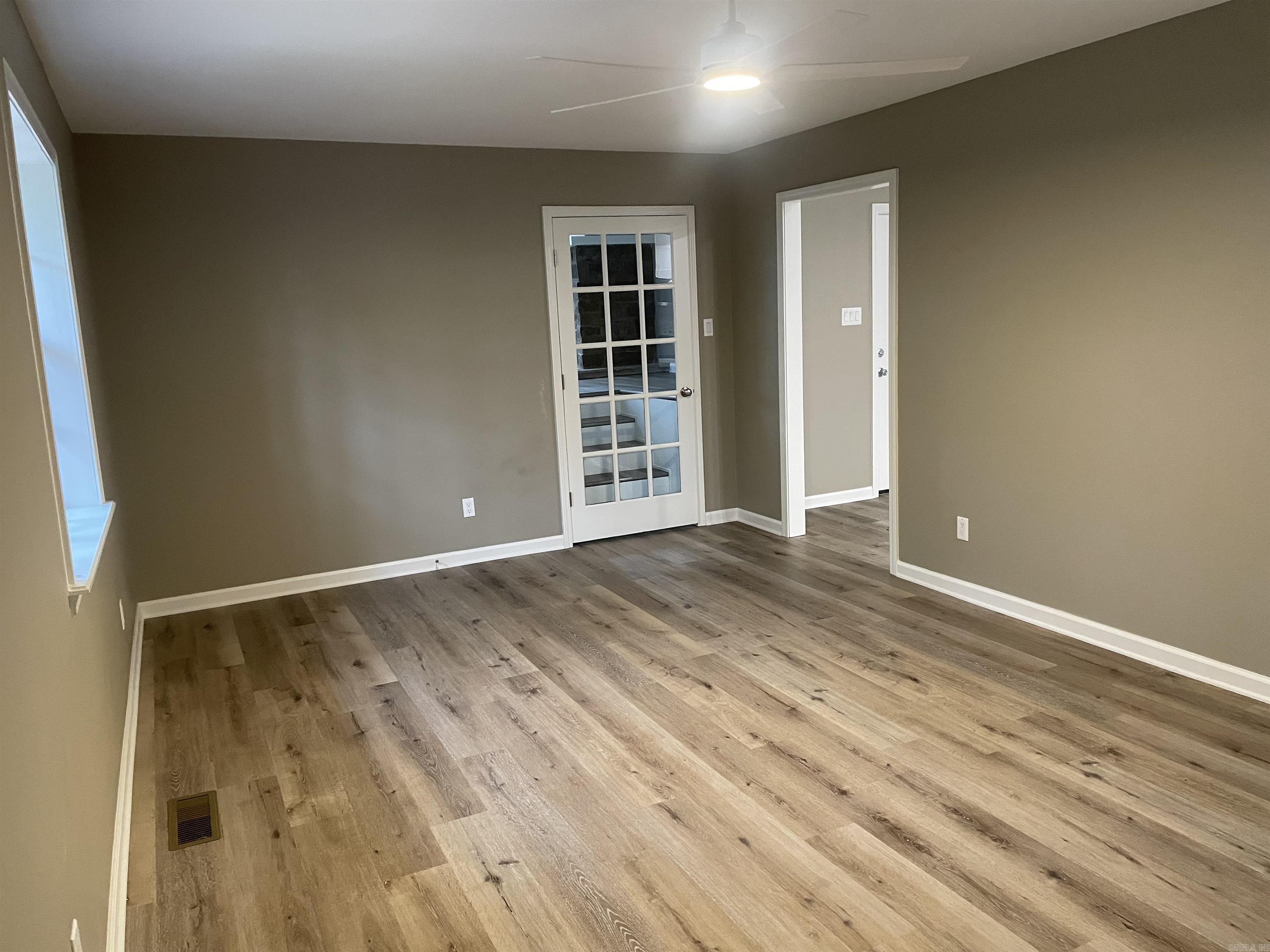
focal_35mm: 26
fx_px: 954
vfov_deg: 53.1
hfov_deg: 67.3
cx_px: 635
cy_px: 476
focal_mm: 4.2
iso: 400
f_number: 1.6
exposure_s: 1/60
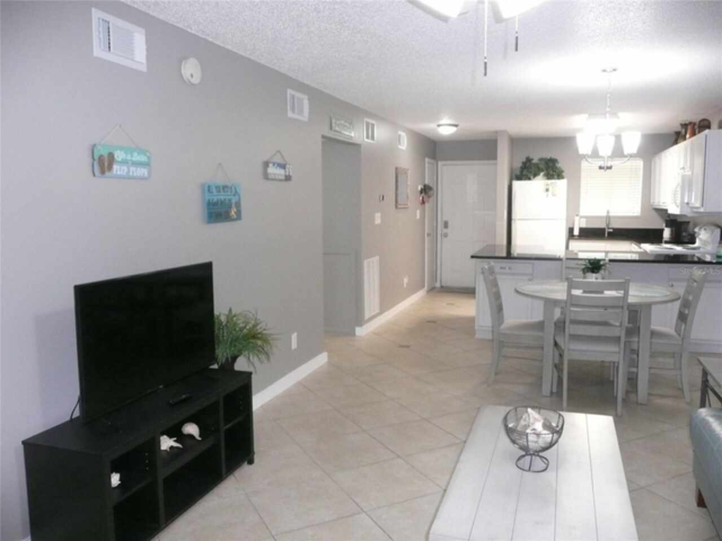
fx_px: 584
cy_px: 270
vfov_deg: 49.7
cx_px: 361
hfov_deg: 63.4
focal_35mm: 28
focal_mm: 4.6
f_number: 3.3
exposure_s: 1/30
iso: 400
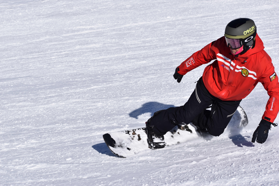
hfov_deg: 19.5
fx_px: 814
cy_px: 93
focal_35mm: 105
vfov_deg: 13.0
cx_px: 140
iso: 250
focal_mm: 70
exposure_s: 1/2000
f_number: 8
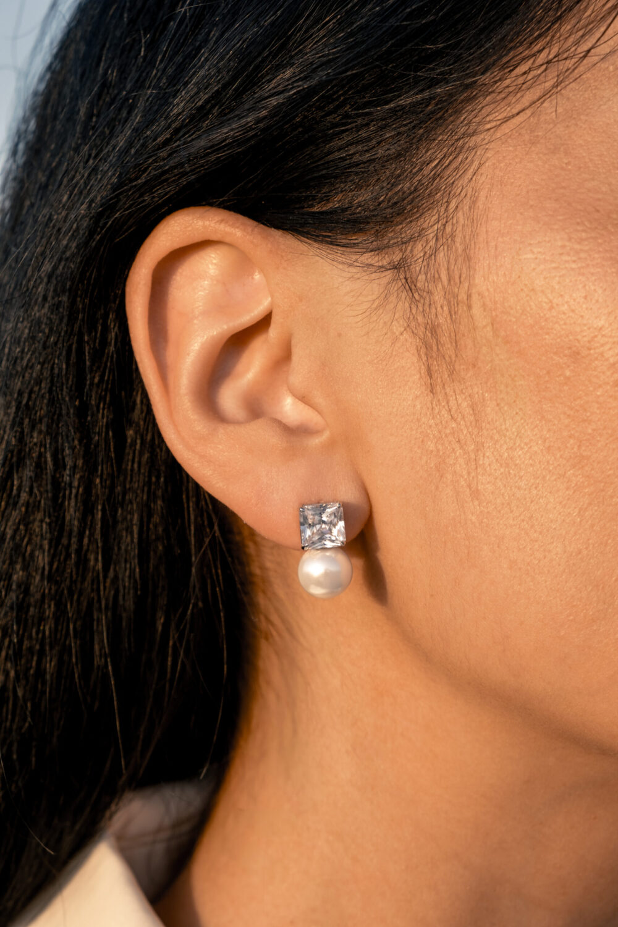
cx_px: 309
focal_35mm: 83
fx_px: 2137
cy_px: 464
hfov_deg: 16.5
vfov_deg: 24.5
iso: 160
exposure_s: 1/105
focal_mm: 55
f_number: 7.1
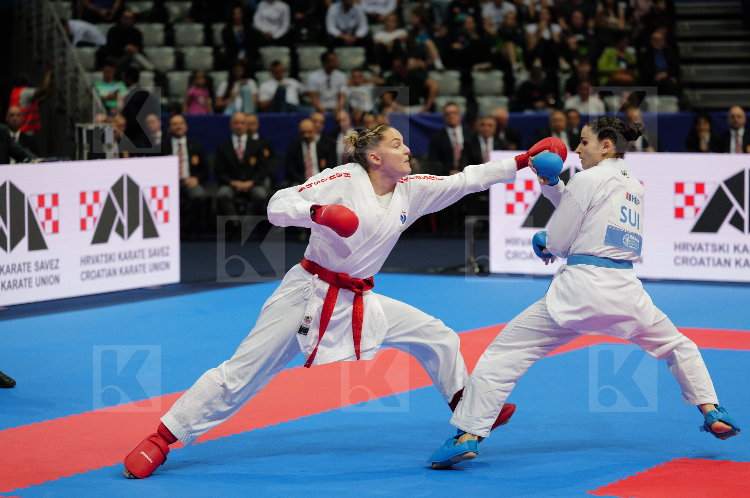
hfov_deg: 18.5
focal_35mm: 111
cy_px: 249
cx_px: 375
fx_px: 2309
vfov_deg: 12.3
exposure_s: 1/1000
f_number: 2.8
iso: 1600
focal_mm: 111
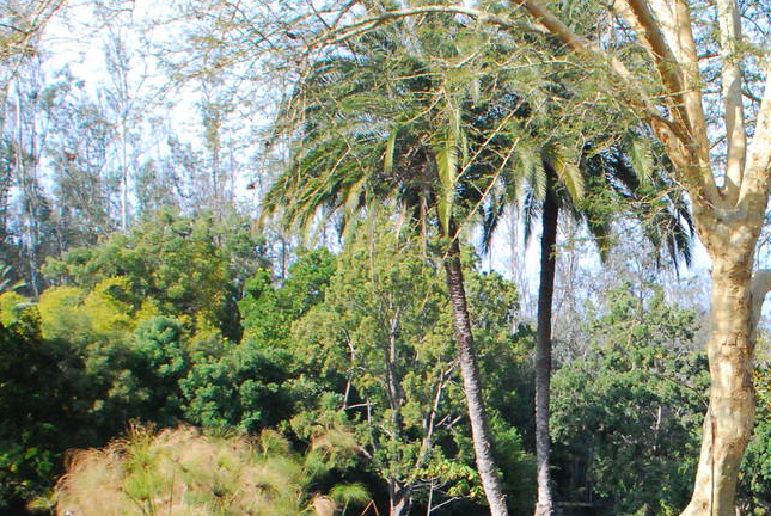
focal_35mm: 67
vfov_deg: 19.8
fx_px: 1437
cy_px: 501
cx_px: 728
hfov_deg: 28.6
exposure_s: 1/1000
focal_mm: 18
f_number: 8
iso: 1250
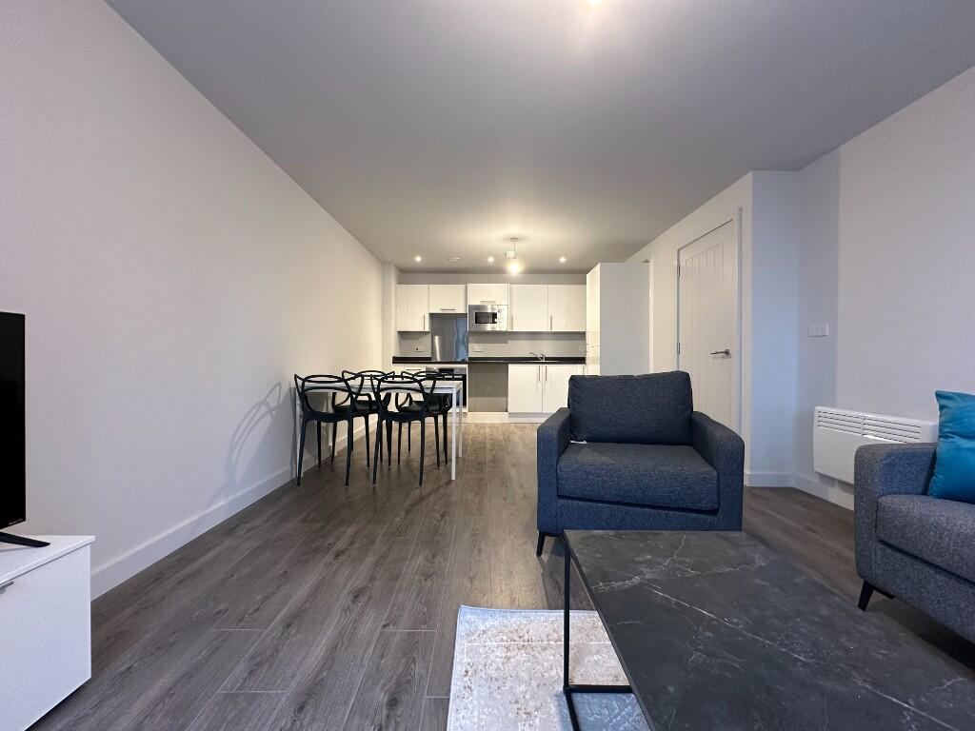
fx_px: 394
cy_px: 366
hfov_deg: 102.1
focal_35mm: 14
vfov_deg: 85.7
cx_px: 488
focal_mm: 2.22
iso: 200
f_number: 2.2
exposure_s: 1/50
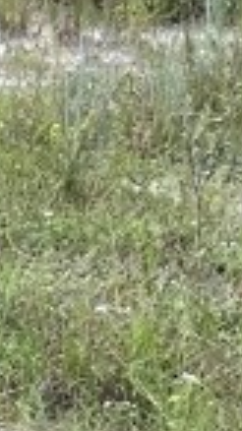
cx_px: -989
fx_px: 2261
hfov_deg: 4.9
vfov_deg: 10.9
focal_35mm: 198
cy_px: 204
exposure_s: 1/1862
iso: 50
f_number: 1.6
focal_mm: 5.1
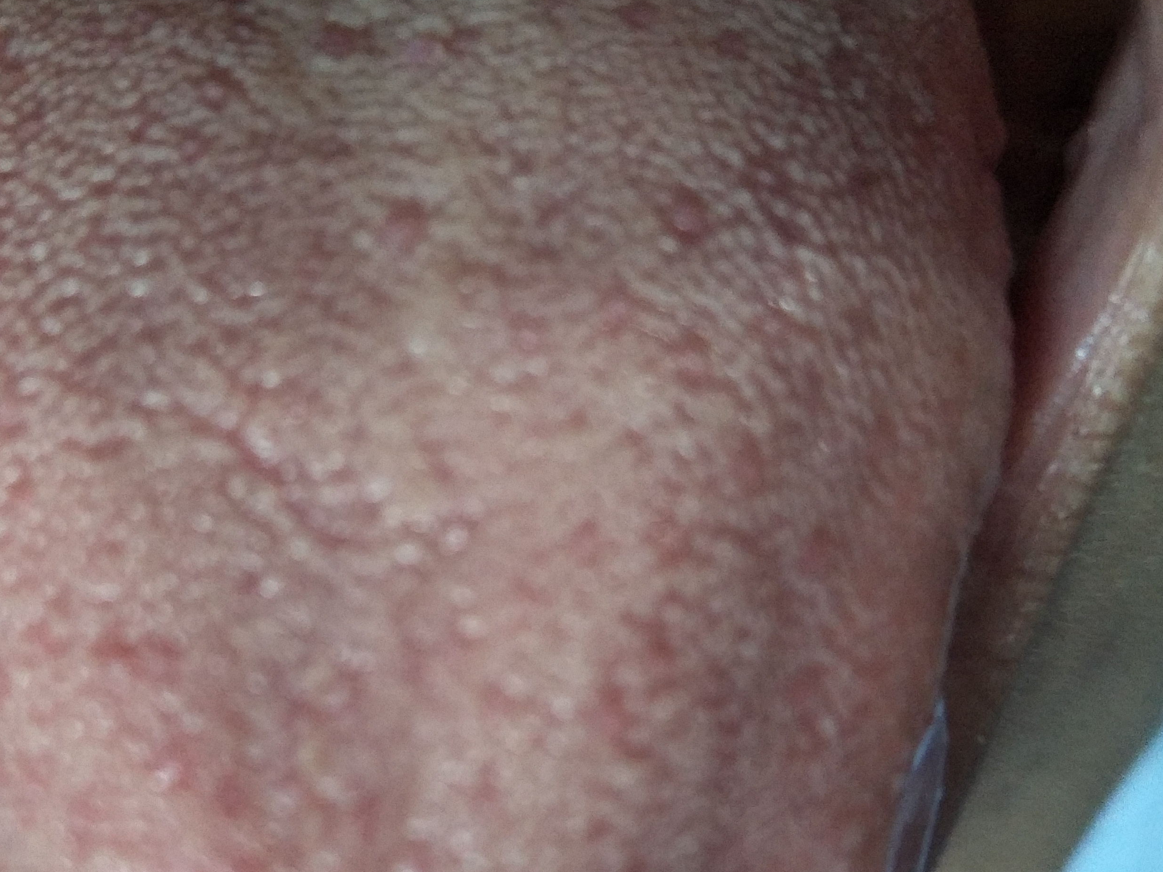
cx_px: 370
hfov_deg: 41.4
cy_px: 588
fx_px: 1512
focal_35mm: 45
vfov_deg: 31.9
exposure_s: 1/33
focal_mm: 4.1
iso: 194
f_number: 1.7
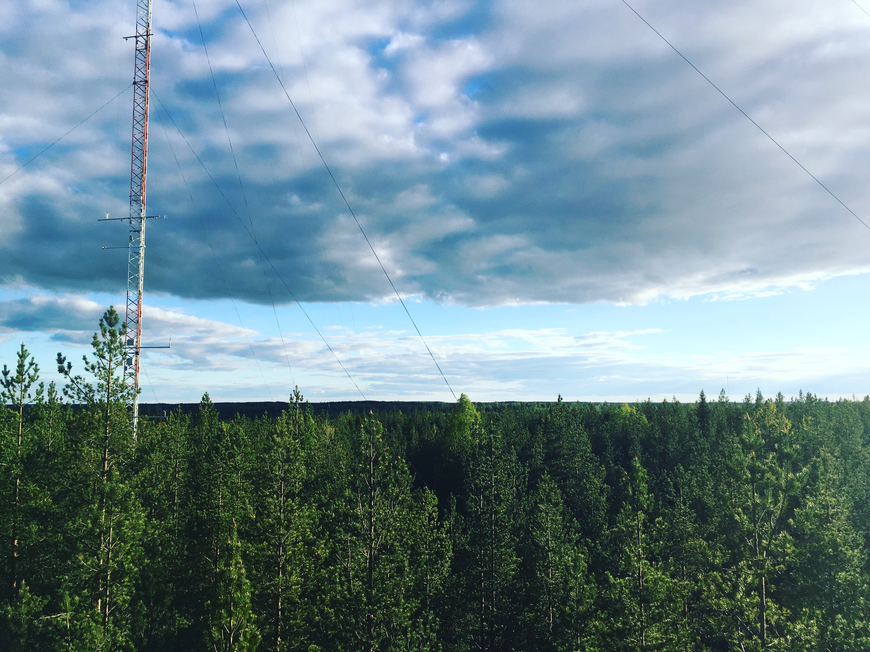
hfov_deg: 61.7
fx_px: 729
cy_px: 326
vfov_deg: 48.2
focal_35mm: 29
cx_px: 435
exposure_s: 1/1241
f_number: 2.2
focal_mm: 4.15
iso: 25
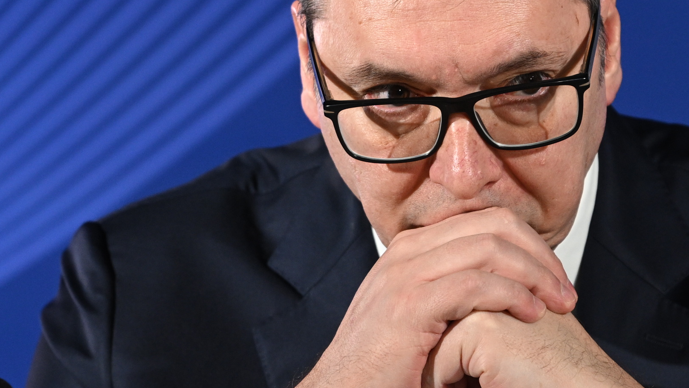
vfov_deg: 5.8
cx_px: 344
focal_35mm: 210
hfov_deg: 10.3
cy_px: 229
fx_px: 3837
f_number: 4
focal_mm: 200
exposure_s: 1/400
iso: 1000
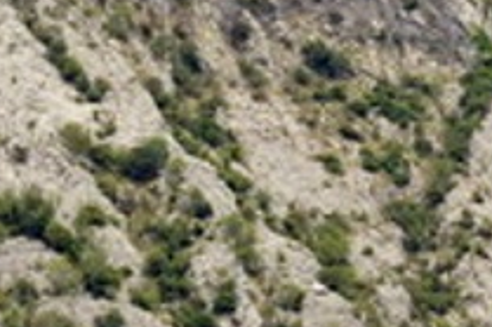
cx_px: 433
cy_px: -194
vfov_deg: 5.0
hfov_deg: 7.6
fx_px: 3714
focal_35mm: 272
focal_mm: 30
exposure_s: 1/60
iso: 200
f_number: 4.5
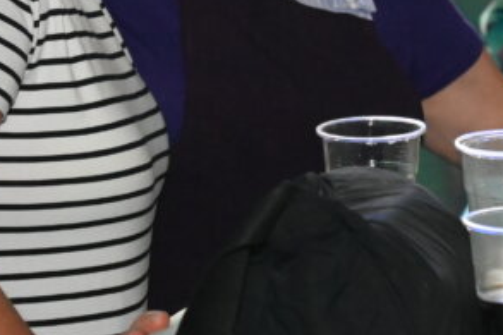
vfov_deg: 7.0
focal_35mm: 196
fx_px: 2737
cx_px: 469
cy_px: -56
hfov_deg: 10.4
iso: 12800
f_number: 5.6
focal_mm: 56
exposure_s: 1/60
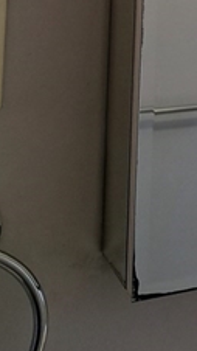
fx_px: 827
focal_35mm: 89
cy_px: -99
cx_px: 420
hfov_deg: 11.8
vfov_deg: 21.7
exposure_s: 1/60
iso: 50
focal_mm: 5.23
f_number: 1.8
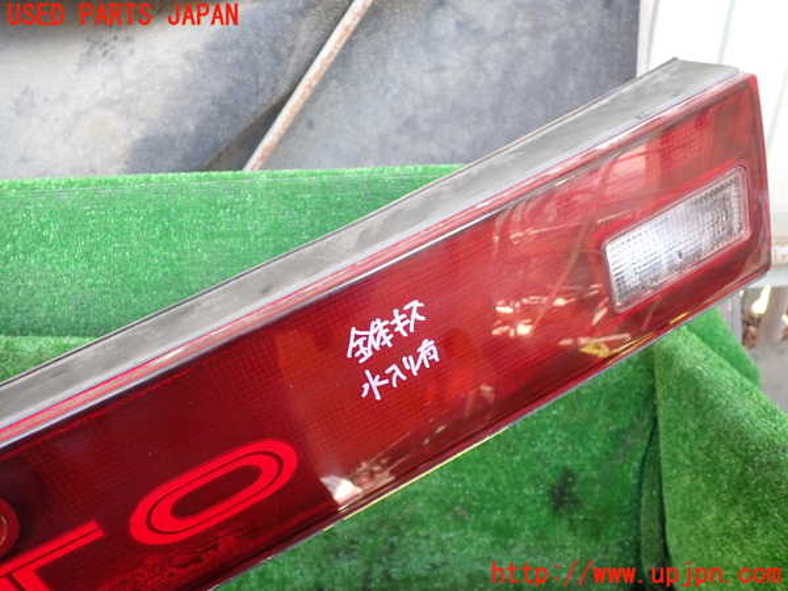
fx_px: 683
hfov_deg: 60.0
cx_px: 394
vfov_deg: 46.8
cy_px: 296
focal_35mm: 30
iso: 200
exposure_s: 1/50
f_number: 2.3
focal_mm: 5.4
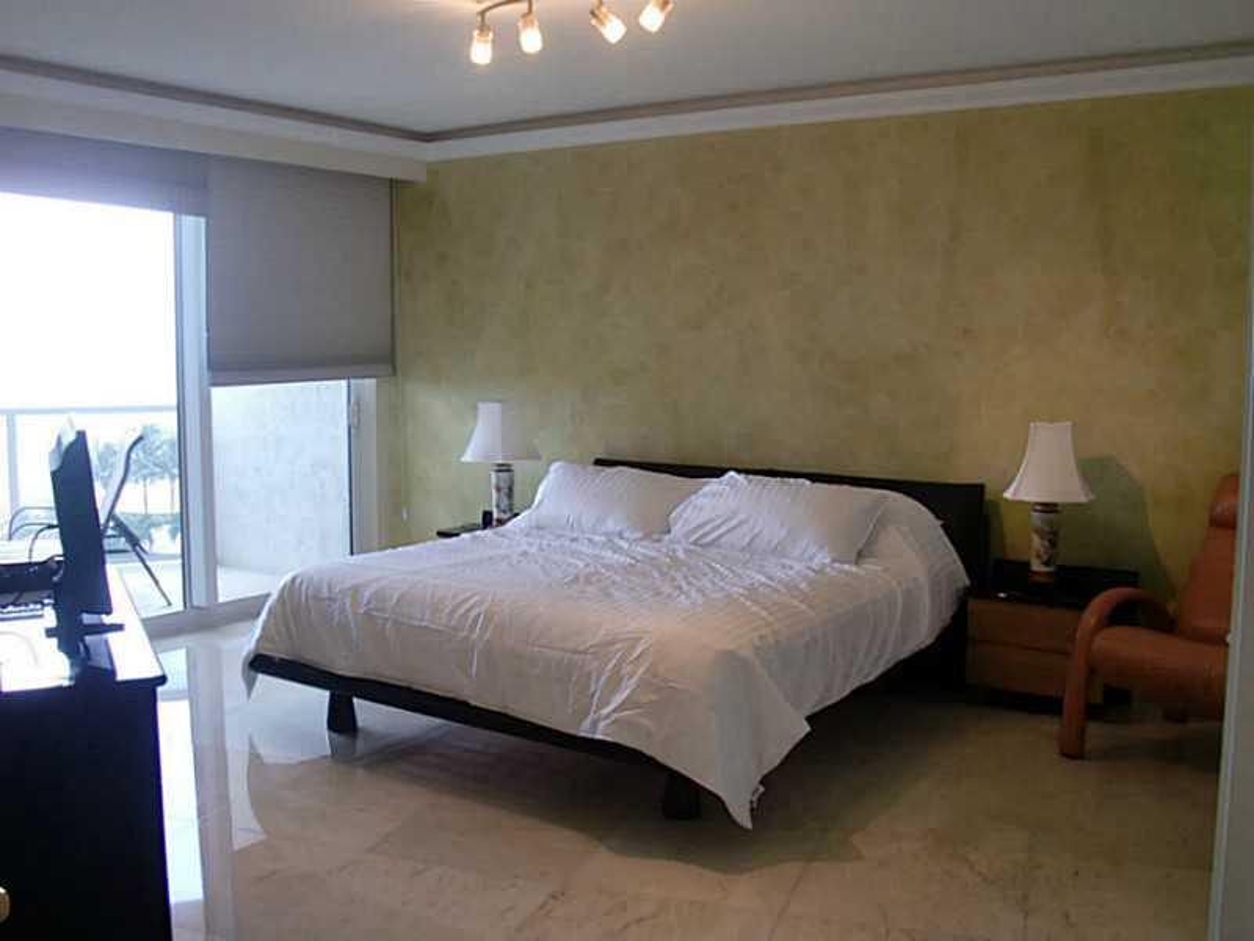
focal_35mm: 36
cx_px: 627
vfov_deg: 39.7
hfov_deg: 51.4
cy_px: 470
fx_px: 1304
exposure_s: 1/60
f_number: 2.8
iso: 160
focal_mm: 6.3
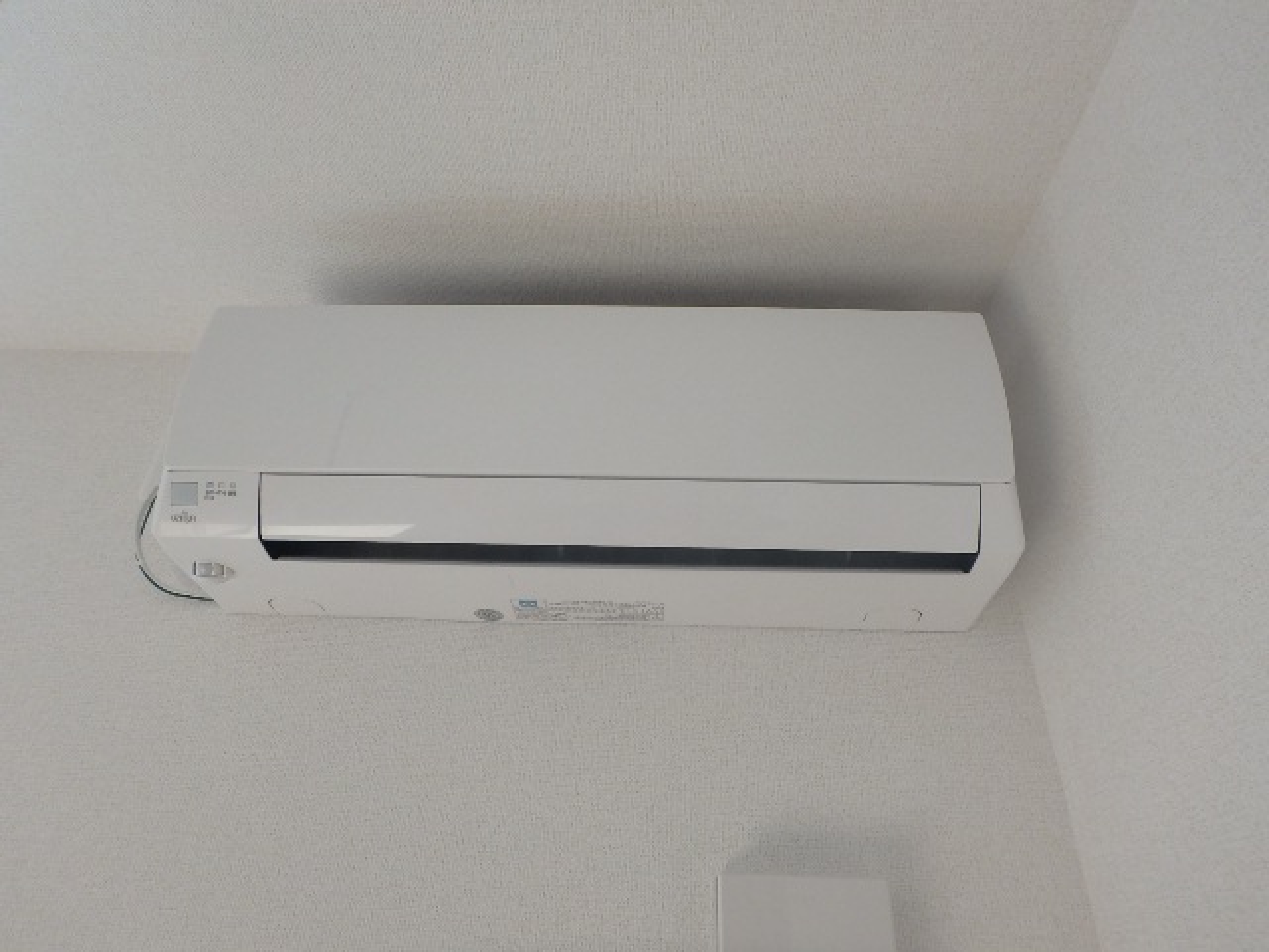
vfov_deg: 63.4
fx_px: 770
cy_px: 476
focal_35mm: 21
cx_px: 634
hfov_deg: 79.0
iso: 125
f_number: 3.5
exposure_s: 1/80
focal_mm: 3.7
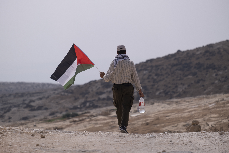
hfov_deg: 7.6
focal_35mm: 272
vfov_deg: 5.1
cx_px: 114
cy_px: 76
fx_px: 1730
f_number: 4.7
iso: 200
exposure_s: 1/4000
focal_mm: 181.1
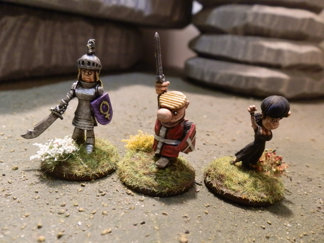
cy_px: 122
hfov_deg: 63.4
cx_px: 162
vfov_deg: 49.7
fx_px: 262
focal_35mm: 28
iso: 400
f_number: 3.1
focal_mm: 5
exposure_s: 1/50
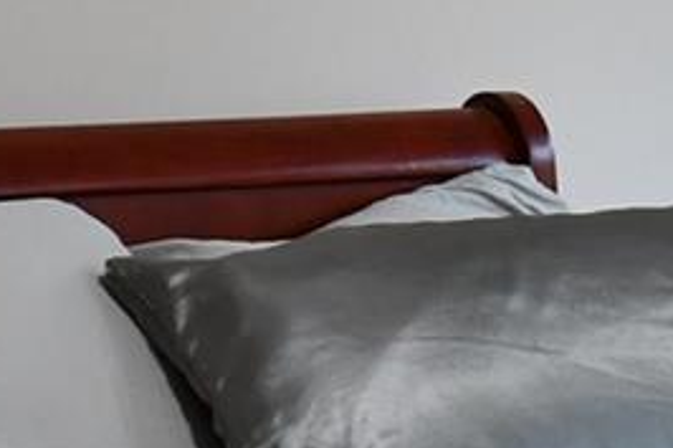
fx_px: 3886
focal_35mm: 208
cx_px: 372
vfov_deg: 6.6
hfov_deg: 9.9
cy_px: 120
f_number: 3.5
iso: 900
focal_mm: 18
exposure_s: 1/125
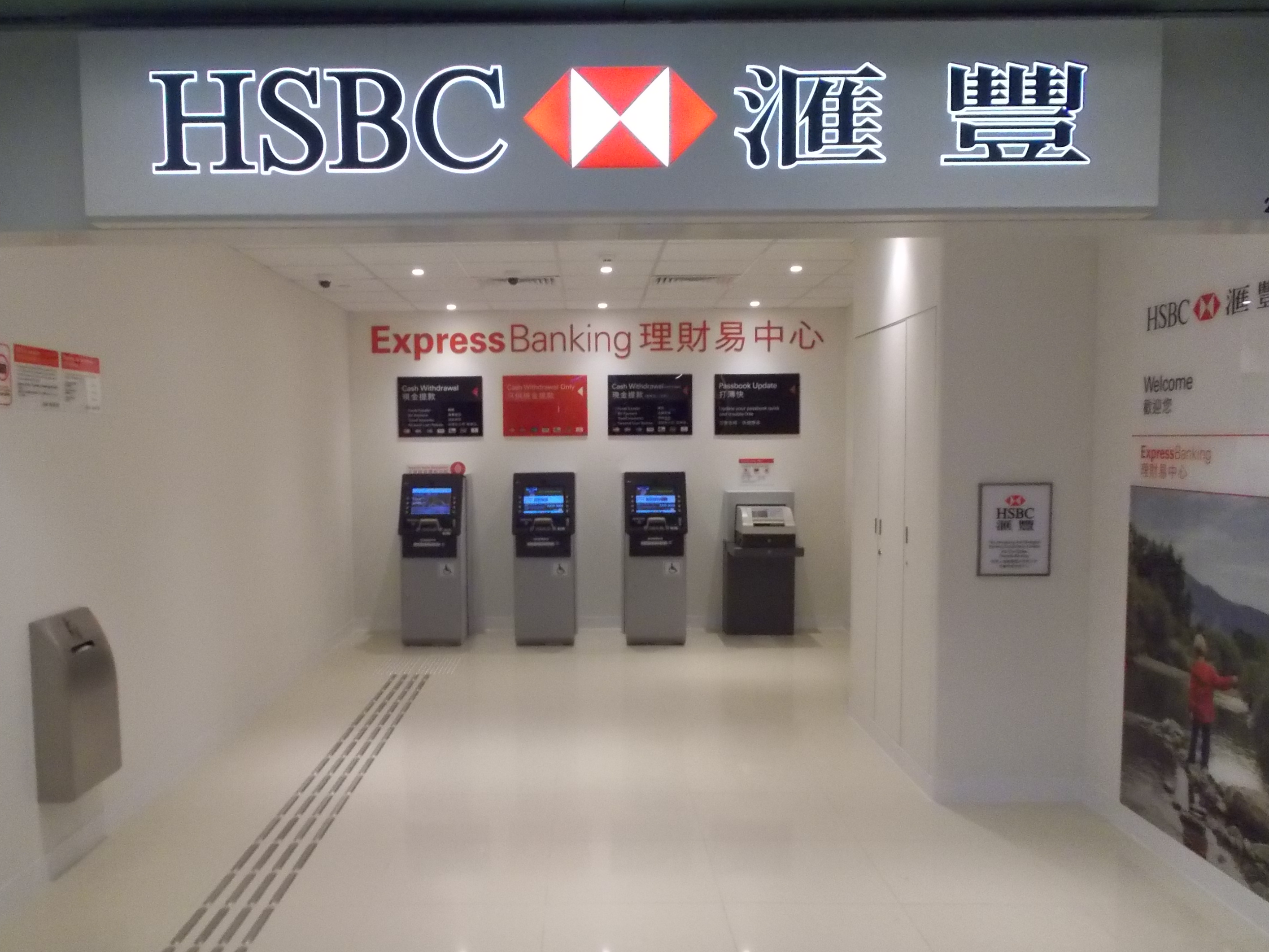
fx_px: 1100
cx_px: 577
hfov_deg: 59.9
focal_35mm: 30
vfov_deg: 46.7
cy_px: 528
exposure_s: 1/125
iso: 640
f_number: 3.2
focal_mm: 4.6
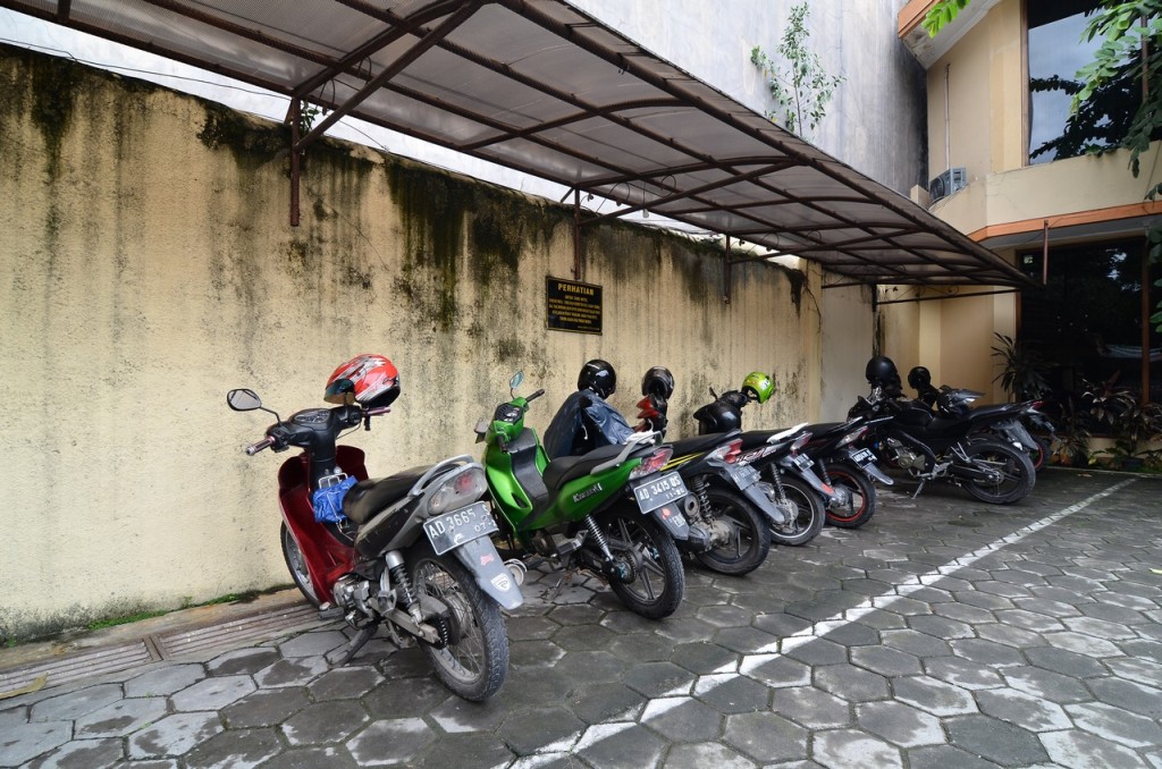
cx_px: 581
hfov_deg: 85.5
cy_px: 384
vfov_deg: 63.0
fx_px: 628
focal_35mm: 20
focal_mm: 13
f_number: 7.1
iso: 160
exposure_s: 1/80
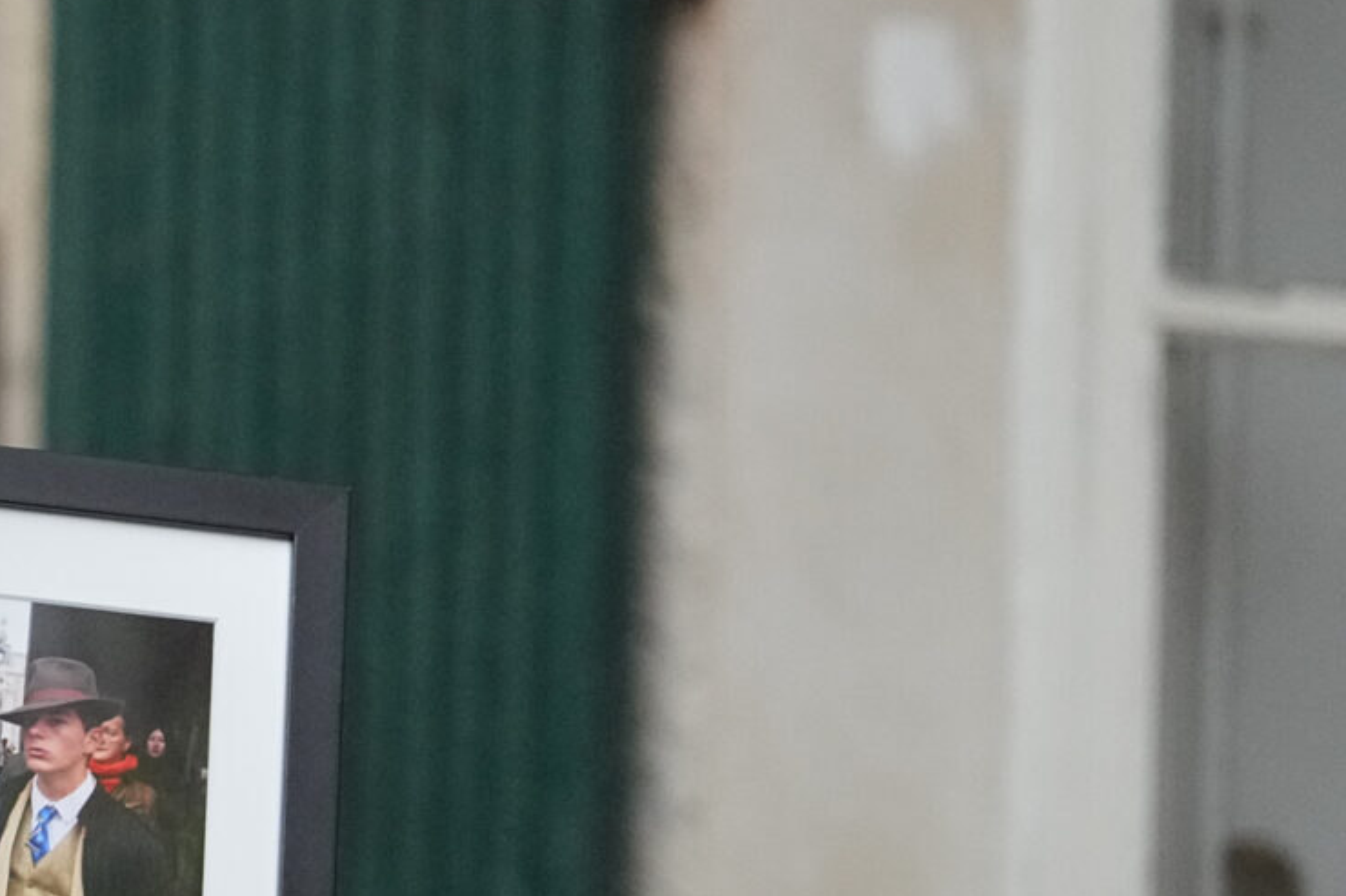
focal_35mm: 173
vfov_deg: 7.9
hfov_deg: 11.3
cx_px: -748
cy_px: 26
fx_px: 6466
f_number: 1.6
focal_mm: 50
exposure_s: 1/20000
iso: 4000
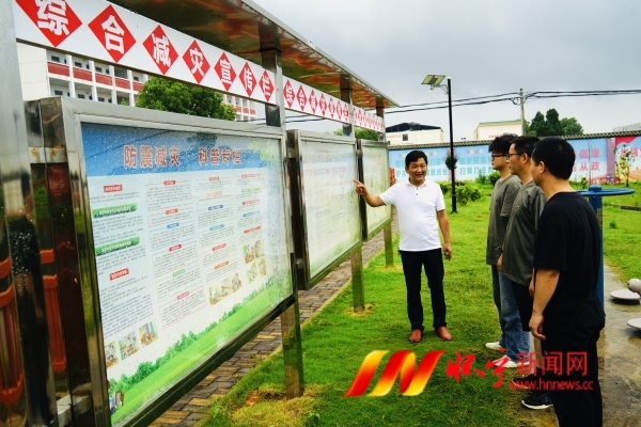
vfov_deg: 45.0
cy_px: 214
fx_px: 516
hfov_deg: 63.7
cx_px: 320
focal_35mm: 29
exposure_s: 1/60
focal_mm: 29
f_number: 5.6
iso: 100
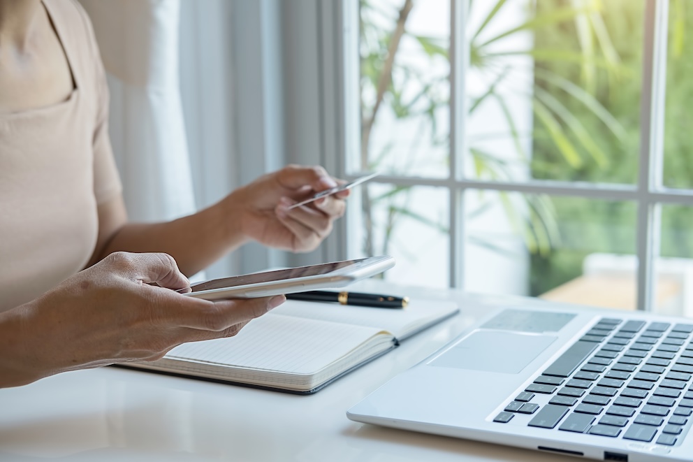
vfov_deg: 25.5
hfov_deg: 37.5
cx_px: 346
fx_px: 1020
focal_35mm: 53
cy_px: 231
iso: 320
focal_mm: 35
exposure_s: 1/60
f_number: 3.6
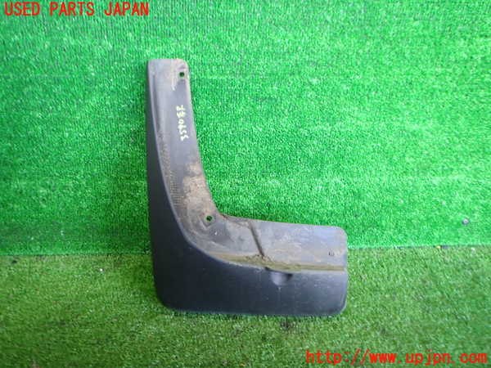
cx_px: 246
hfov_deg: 69.4
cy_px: 184
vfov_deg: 54.9
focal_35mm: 25
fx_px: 355
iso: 200
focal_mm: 4.5
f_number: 2
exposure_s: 1/50
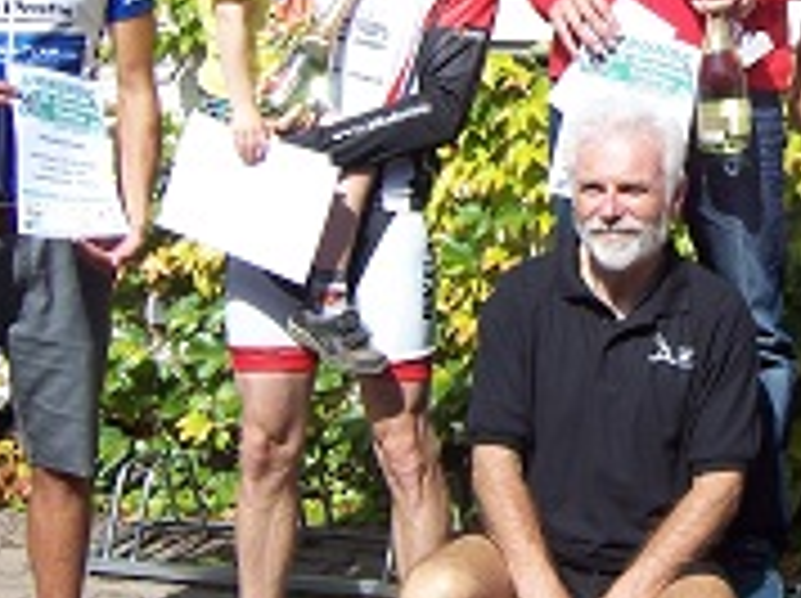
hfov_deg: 23.3
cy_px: 54
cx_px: 783
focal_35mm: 81
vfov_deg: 17.9
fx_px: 1872
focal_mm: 6.2
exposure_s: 1/320
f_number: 4.5
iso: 80
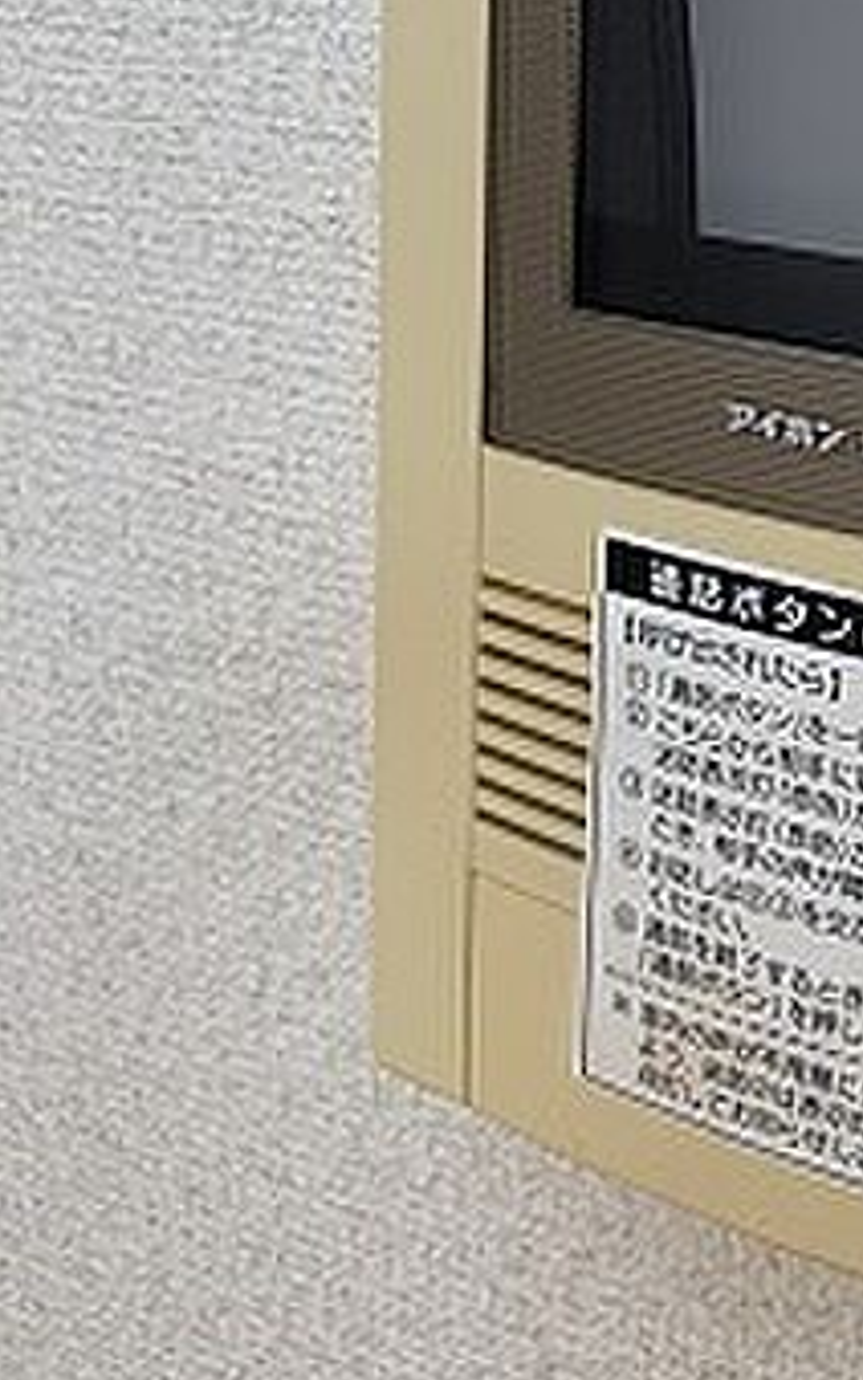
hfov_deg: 23.3
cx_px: 961
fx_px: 1956
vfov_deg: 38.3
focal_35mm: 52
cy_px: 427
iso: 50
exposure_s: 1/121
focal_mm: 4.25
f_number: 1.8
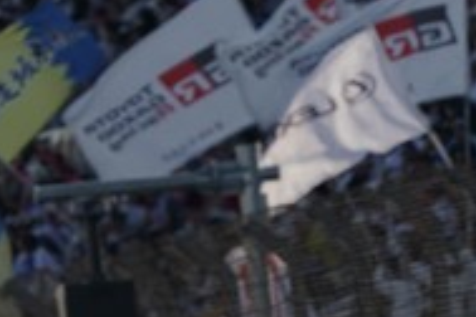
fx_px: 26403
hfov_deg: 1.0
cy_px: 224
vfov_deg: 0.7
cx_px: 194
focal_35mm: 1997
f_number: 7.1
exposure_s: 1/800
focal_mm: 524
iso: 200
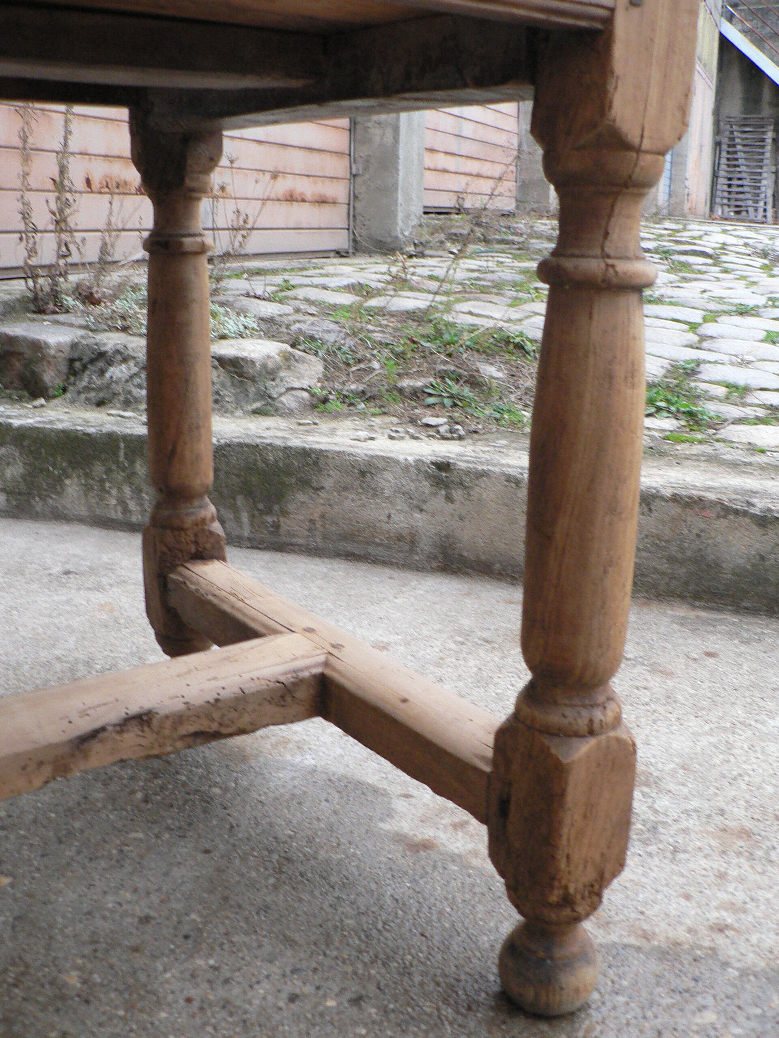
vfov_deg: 51.4
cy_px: 519
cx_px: 390
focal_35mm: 36
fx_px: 1080
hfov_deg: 39.7
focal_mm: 6
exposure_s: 1/25
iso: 200
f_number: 2.8
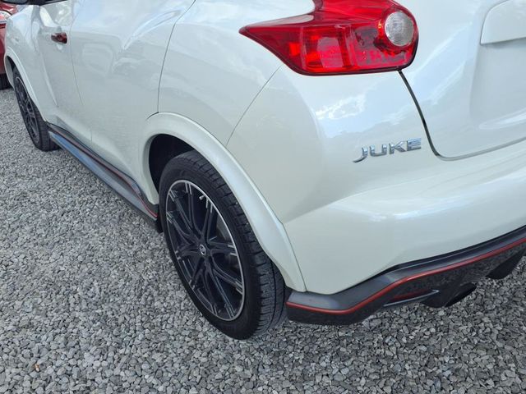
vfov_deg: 51.4
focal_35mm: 27
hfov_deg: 65.3
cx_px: 263
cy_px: 197
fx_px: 410
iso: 40
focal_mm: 3.58
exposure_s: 1/909
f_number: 1.9
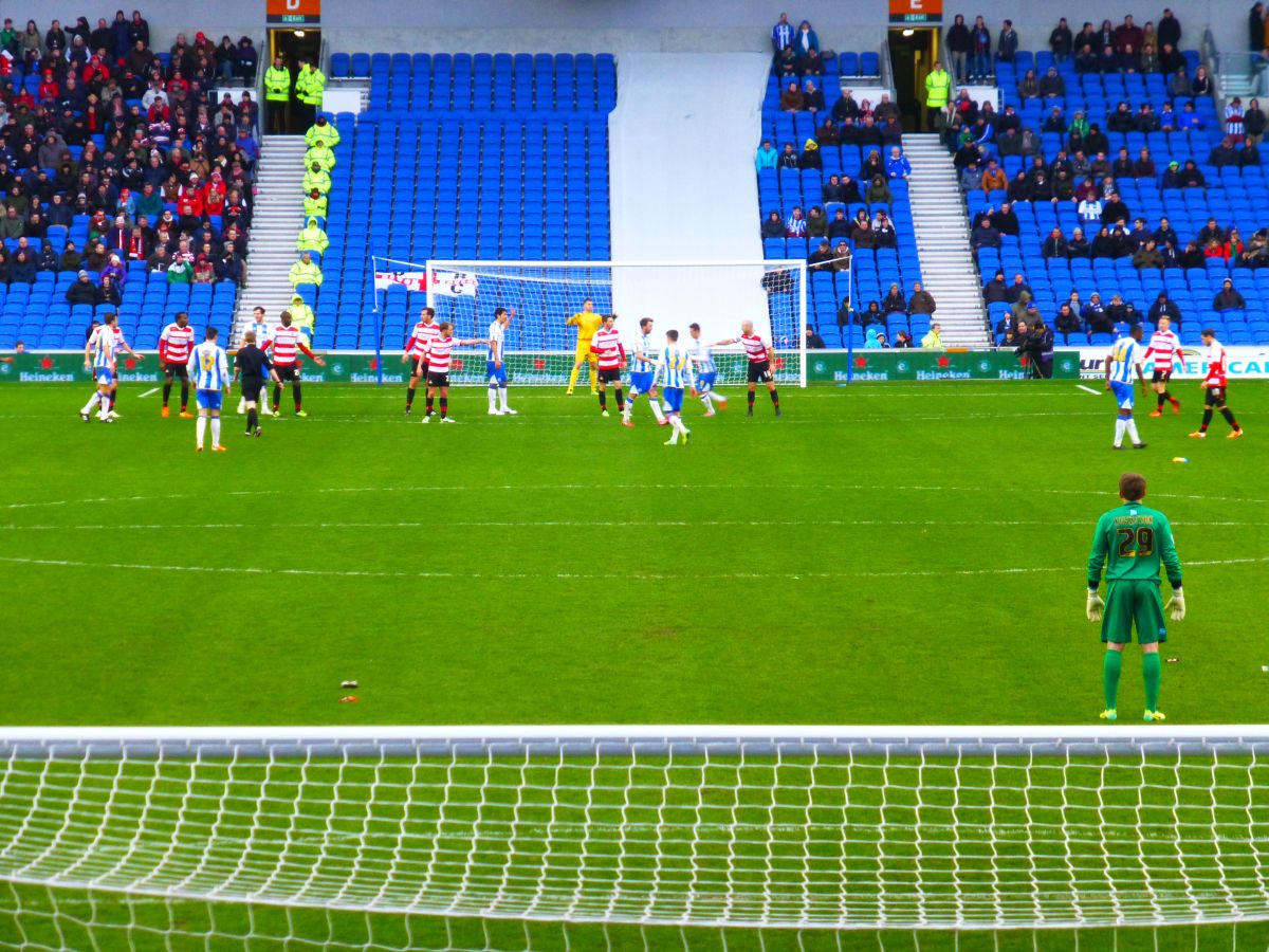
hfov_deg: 11.2
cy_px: 476
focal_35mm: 176
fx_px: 6452
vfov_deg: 8.4
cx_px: 634
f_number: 5.4
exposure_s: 1/40
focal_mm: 31.3
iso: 400
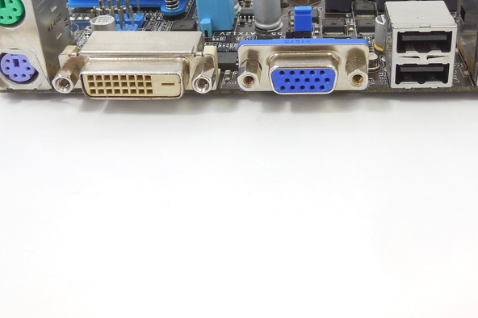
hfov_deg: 43.1
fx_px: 597
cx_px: 311
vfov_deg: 28.9
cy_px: 48
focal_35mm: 45
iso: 125
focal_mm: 4.5
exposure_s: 1/50
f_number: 3.1
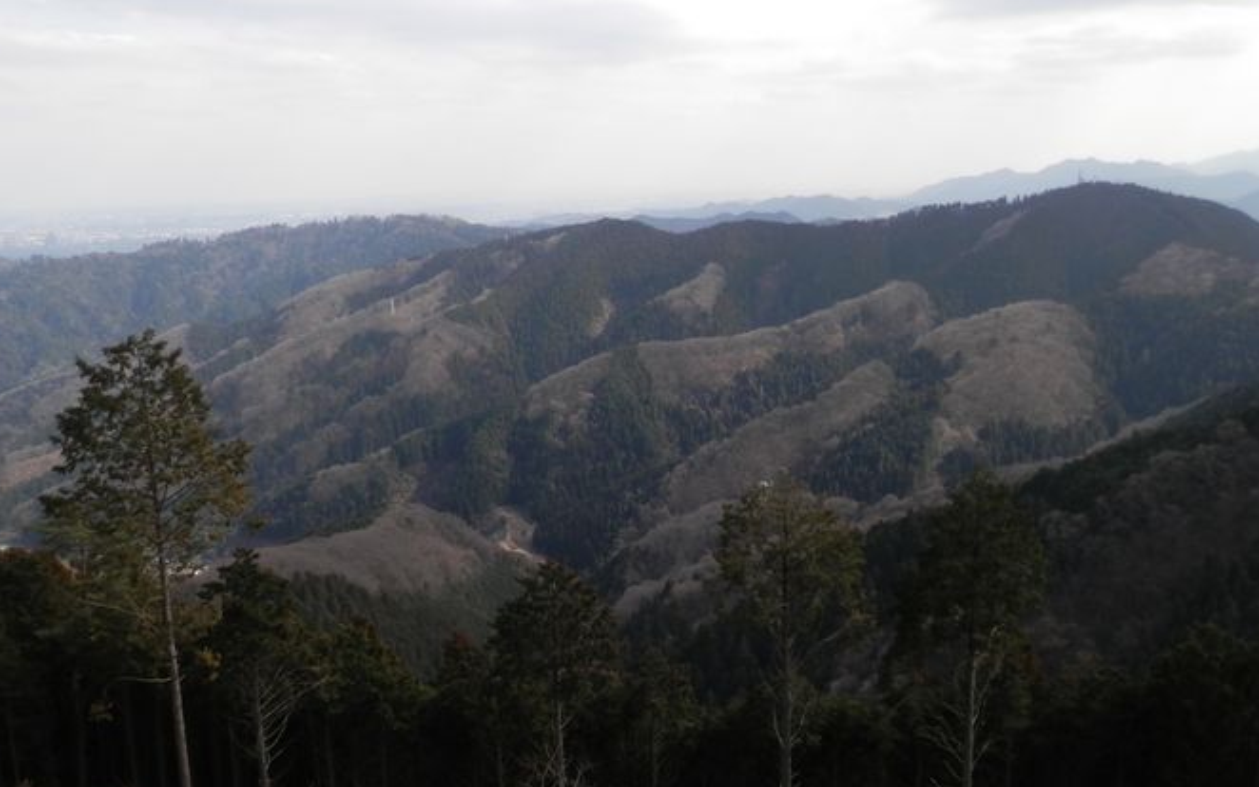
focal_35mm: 32
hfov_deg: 59.3
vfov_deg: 39.4
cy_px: 403
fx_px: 1098
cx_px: 730
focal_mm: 4.5
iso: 80
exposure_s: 1/800
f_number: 3
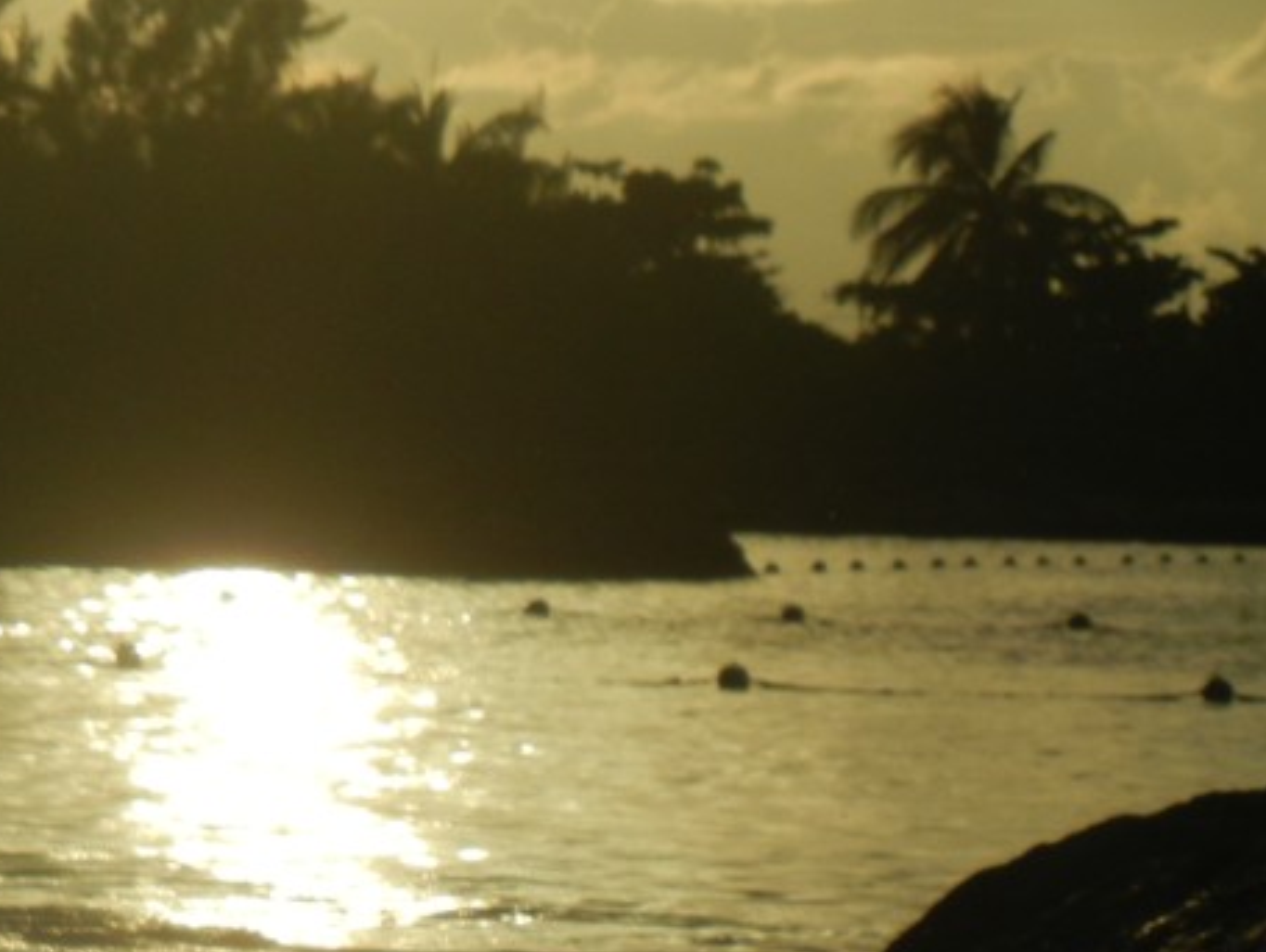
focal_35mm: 299
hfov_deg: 6.6
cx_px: 47
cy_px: 796
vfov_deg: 5.0
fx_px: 10944
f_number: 9.2
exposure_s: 1/2000
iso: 160
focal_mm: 24
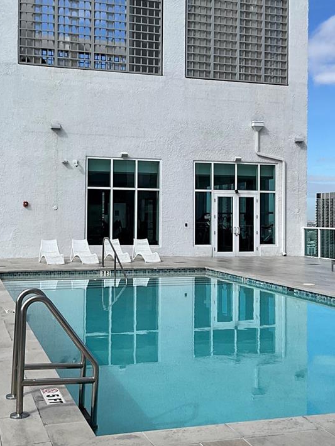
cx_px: 155
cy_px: 205
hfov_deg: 29.7
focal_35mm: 49
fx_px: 632
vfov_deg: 38.9
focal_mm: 3
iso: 25
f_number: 1.8
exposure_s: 1/2959
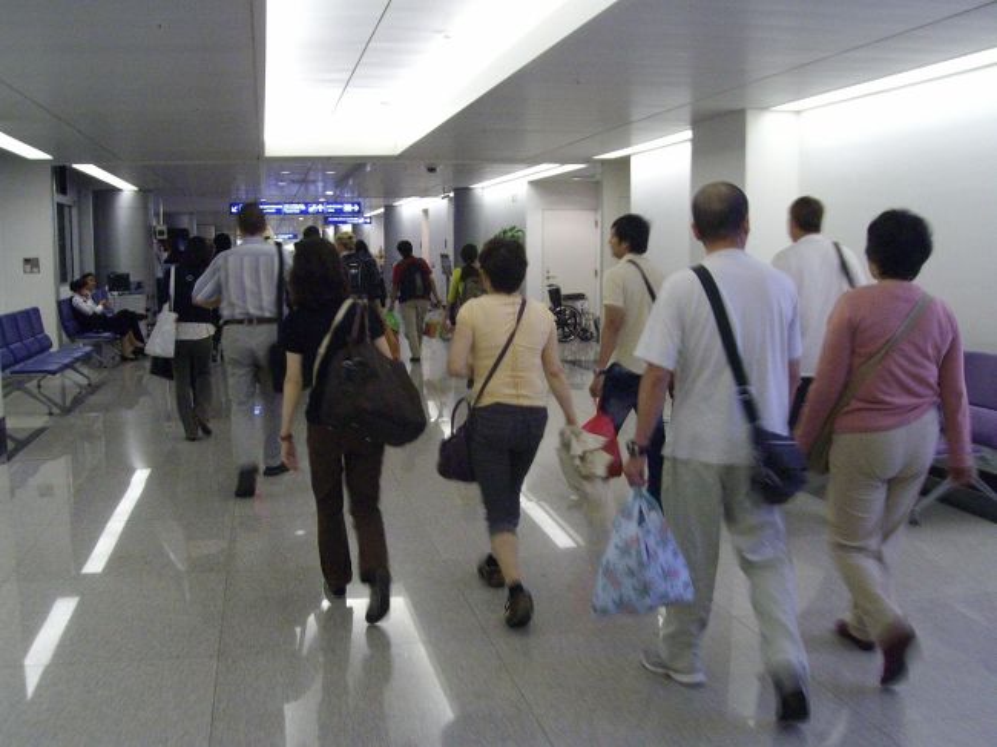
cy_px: 374
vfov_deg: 39.6
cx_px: 498
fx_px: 1036
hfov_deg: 51.4
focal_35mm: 36
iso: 320
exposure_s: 1/20
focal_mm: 6
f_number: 2.7
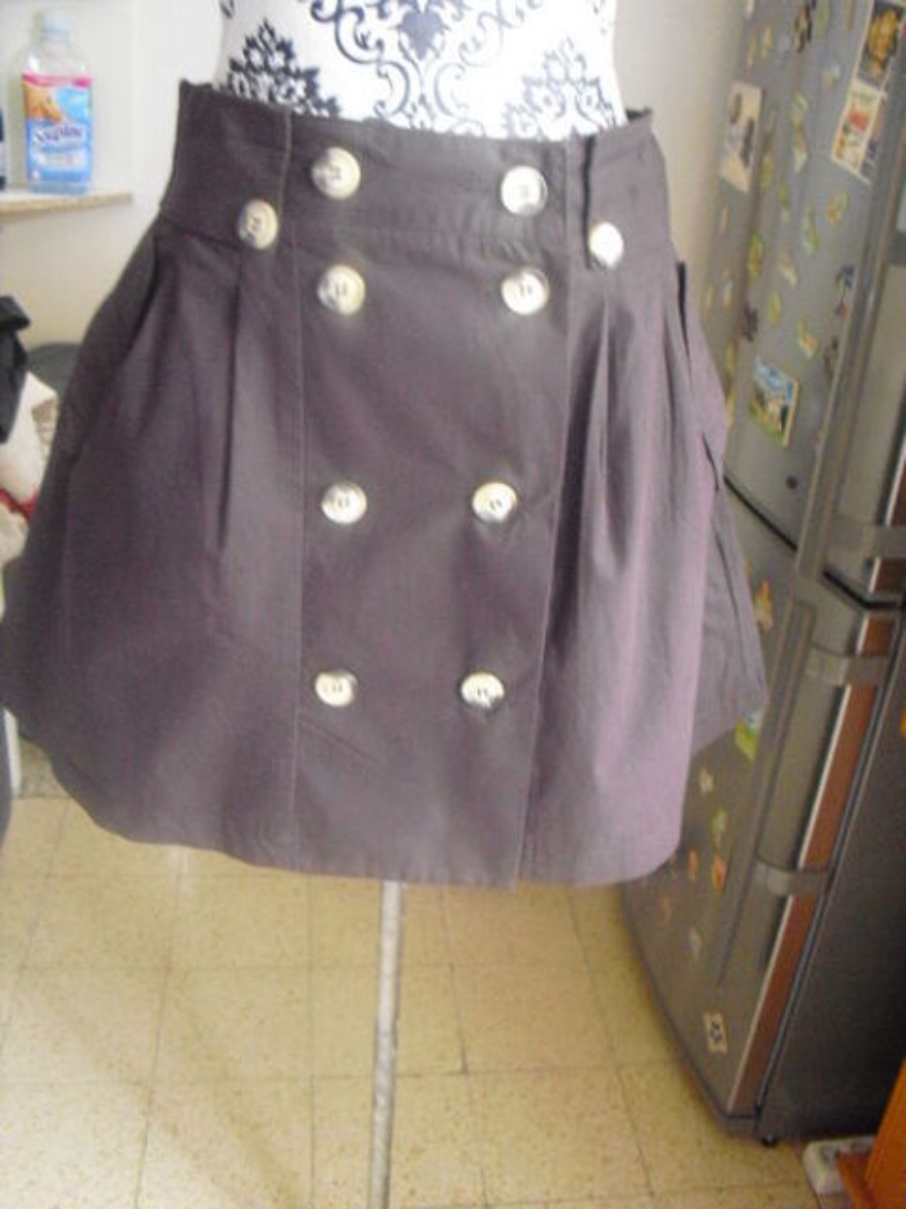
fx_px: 1256
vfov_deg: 51.4
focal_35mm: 36
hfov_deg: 39.7
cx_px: 453
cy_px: 604
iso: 800
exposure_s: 1/8
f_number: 3.1
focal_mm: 6.3
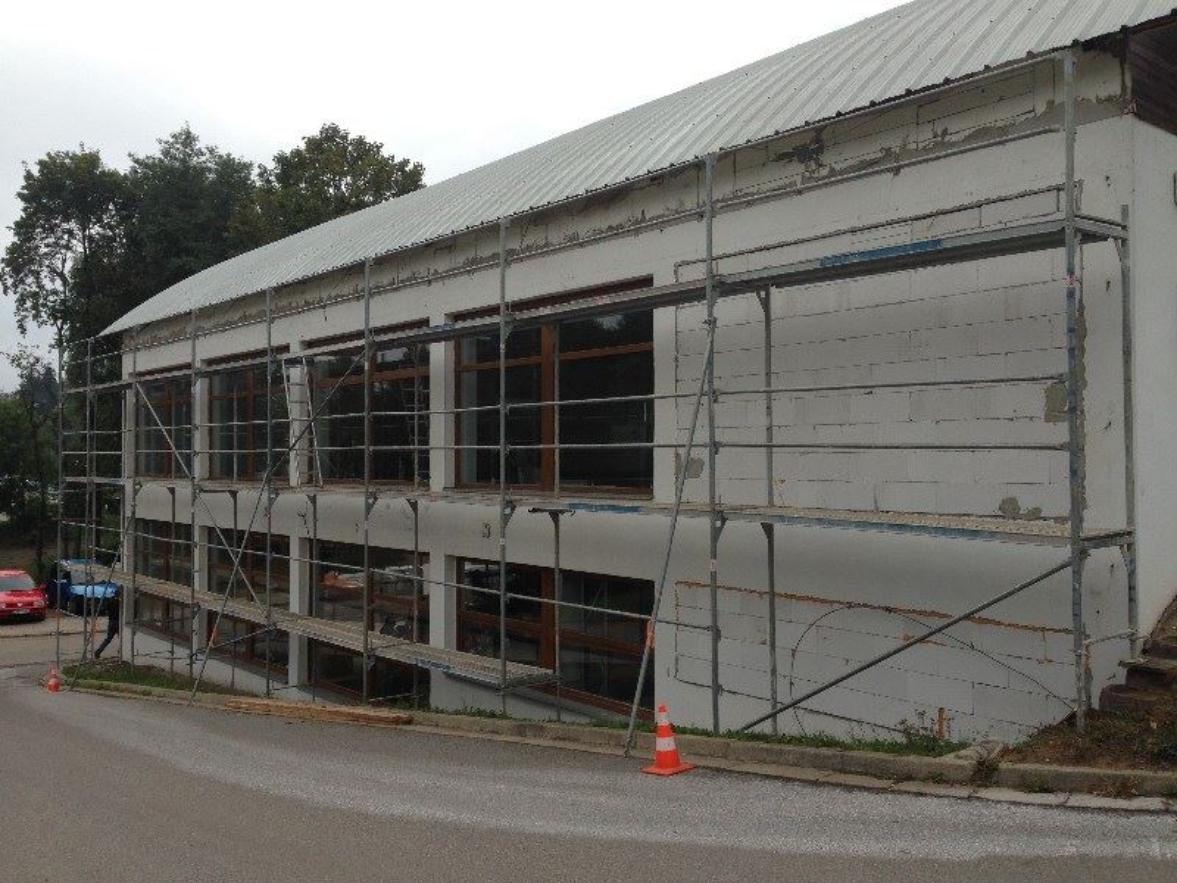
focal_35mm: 33
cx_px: 588
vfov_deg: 42.9
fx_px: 1122
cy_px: 442
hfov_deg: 55.4
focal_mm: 4.12
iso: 50
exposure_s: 1/287
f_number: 2.4
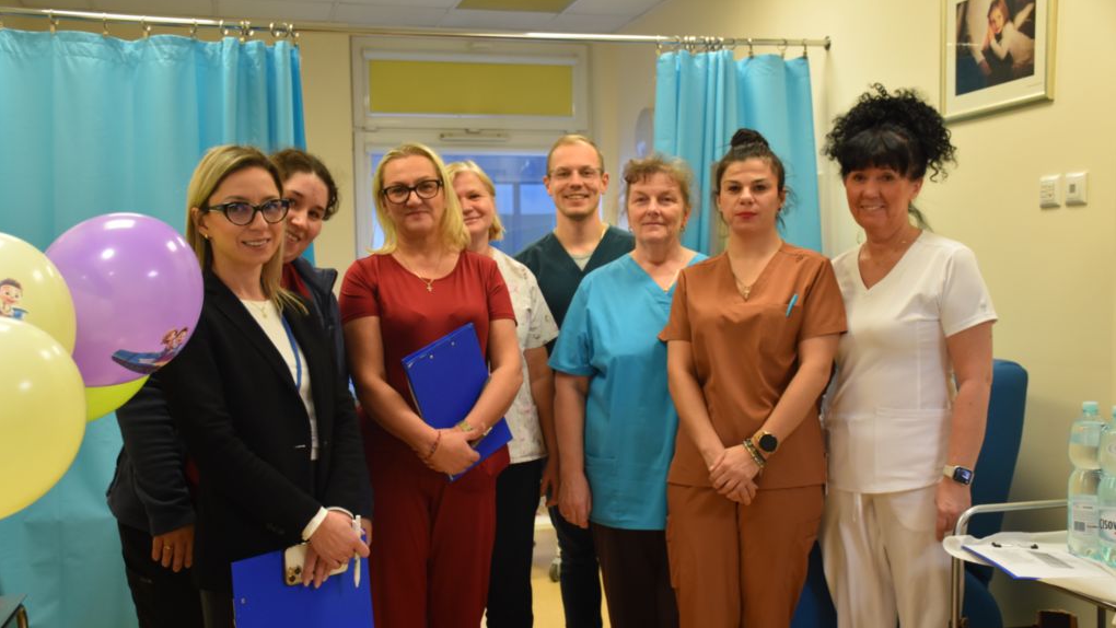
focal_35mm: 41
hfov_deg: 49.4
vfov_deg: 29.0
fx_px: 1213
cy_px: 354
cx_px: 558
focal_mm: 26
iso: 800
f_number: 3.8
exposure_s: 1/60
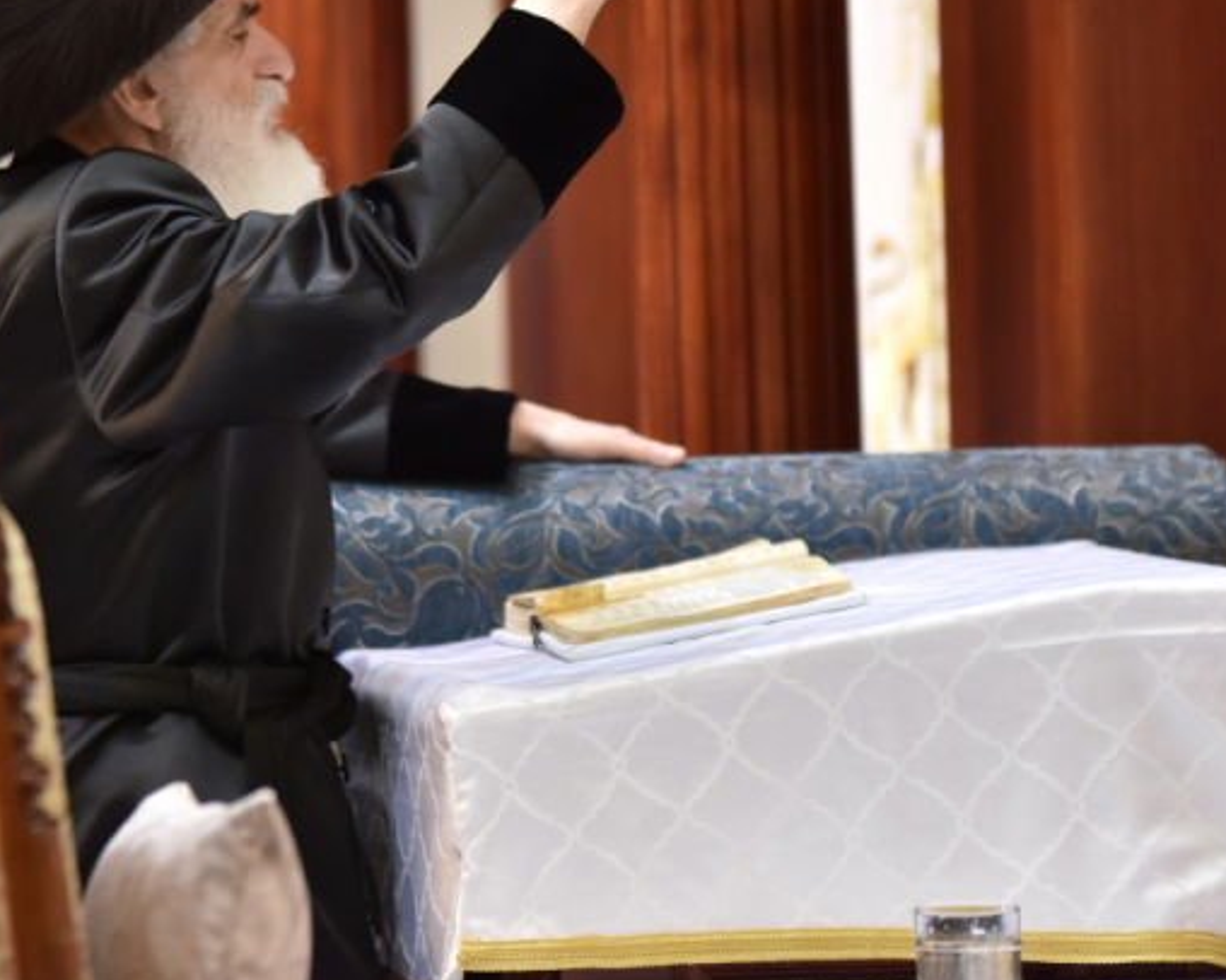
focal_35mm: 284
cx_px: 249
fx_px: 10301
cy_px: 194
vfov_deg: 5.4
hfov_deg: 6.8
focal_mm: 150
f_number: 2.8
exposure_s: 1/320
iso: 1600
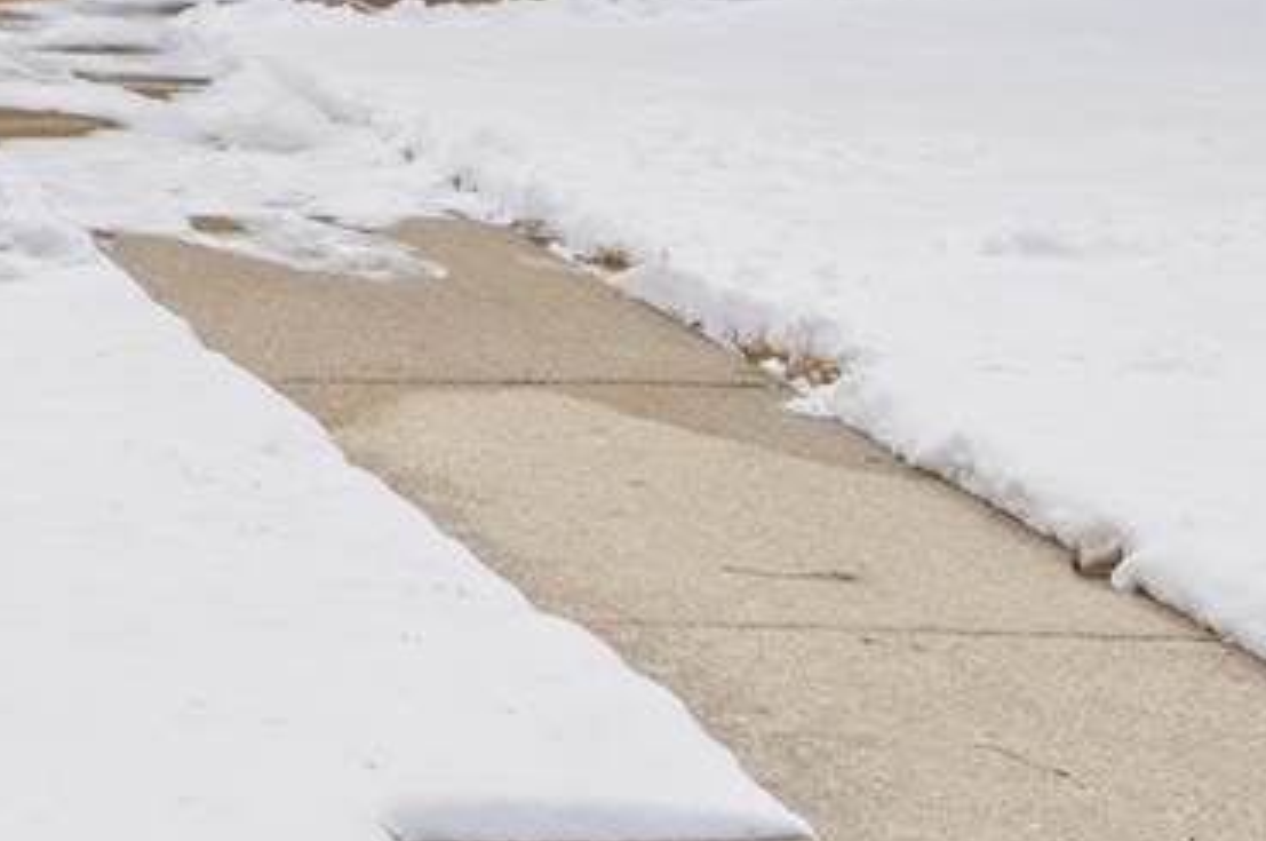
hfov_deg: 20.2
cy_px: -590
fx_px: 2318
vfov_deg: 17.4
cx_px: -1096
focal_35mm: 66
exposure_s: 1/125
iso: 200
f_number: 10
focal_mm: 10
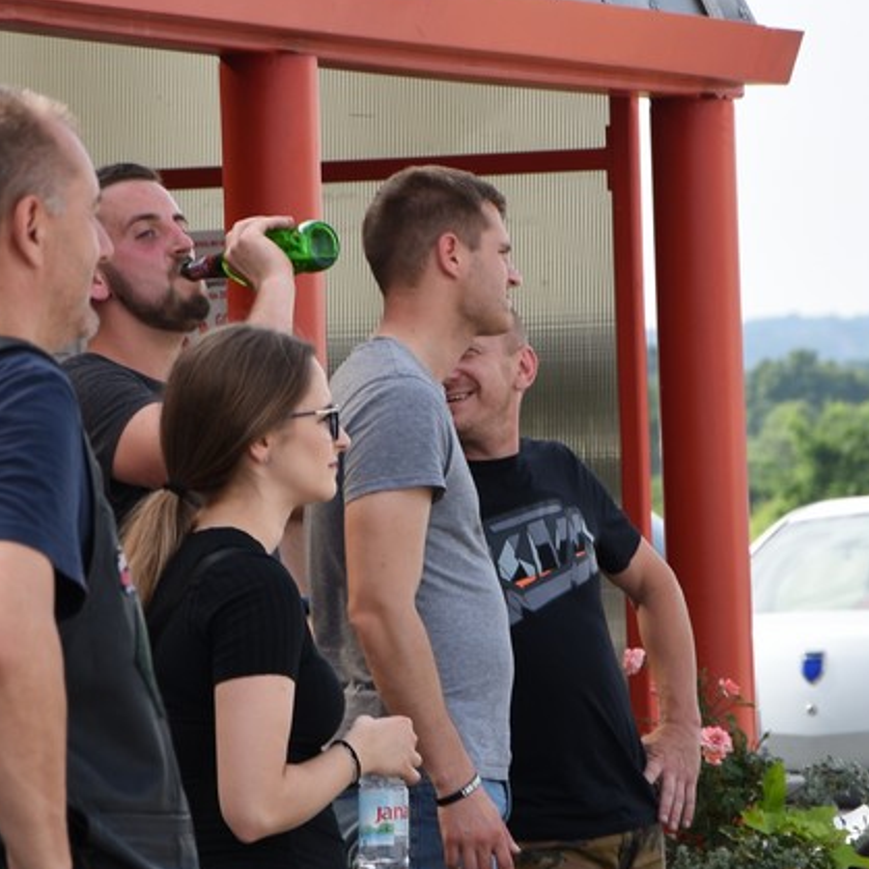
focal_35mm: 359
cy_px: 384
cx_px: 369
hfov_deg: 4.9
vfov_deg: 4.9
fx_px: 10200
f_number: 7.1
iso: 100
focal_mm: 105
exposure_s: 1/160
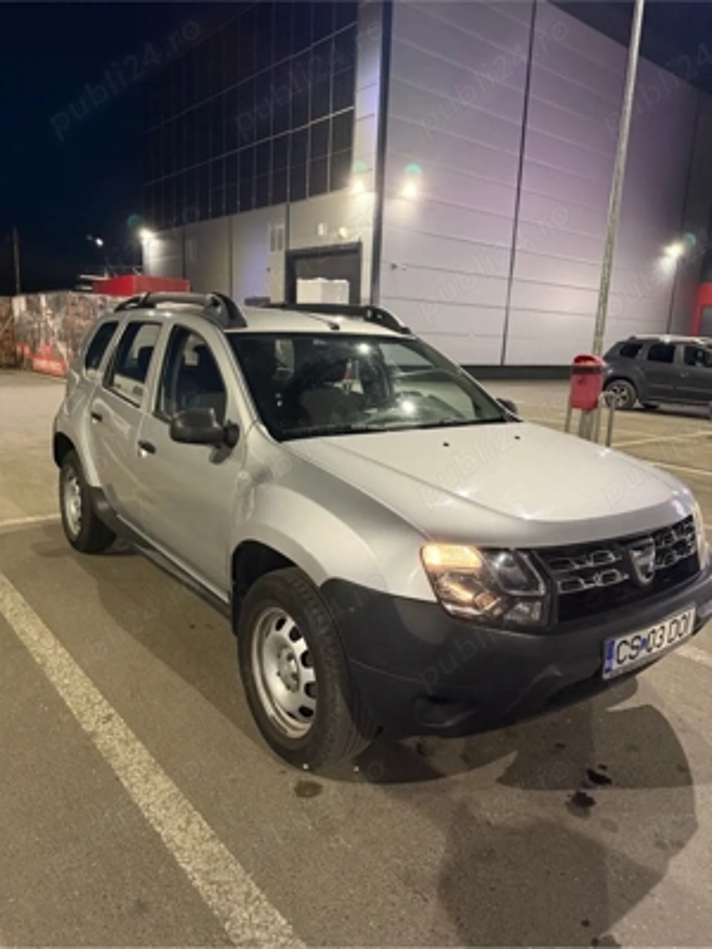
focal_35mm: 24
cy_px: 474
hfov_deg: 56.8
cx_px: 356
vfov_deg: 71.6
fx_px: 658
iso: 640
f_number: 1.78
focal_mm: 6.76
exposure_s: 1/33
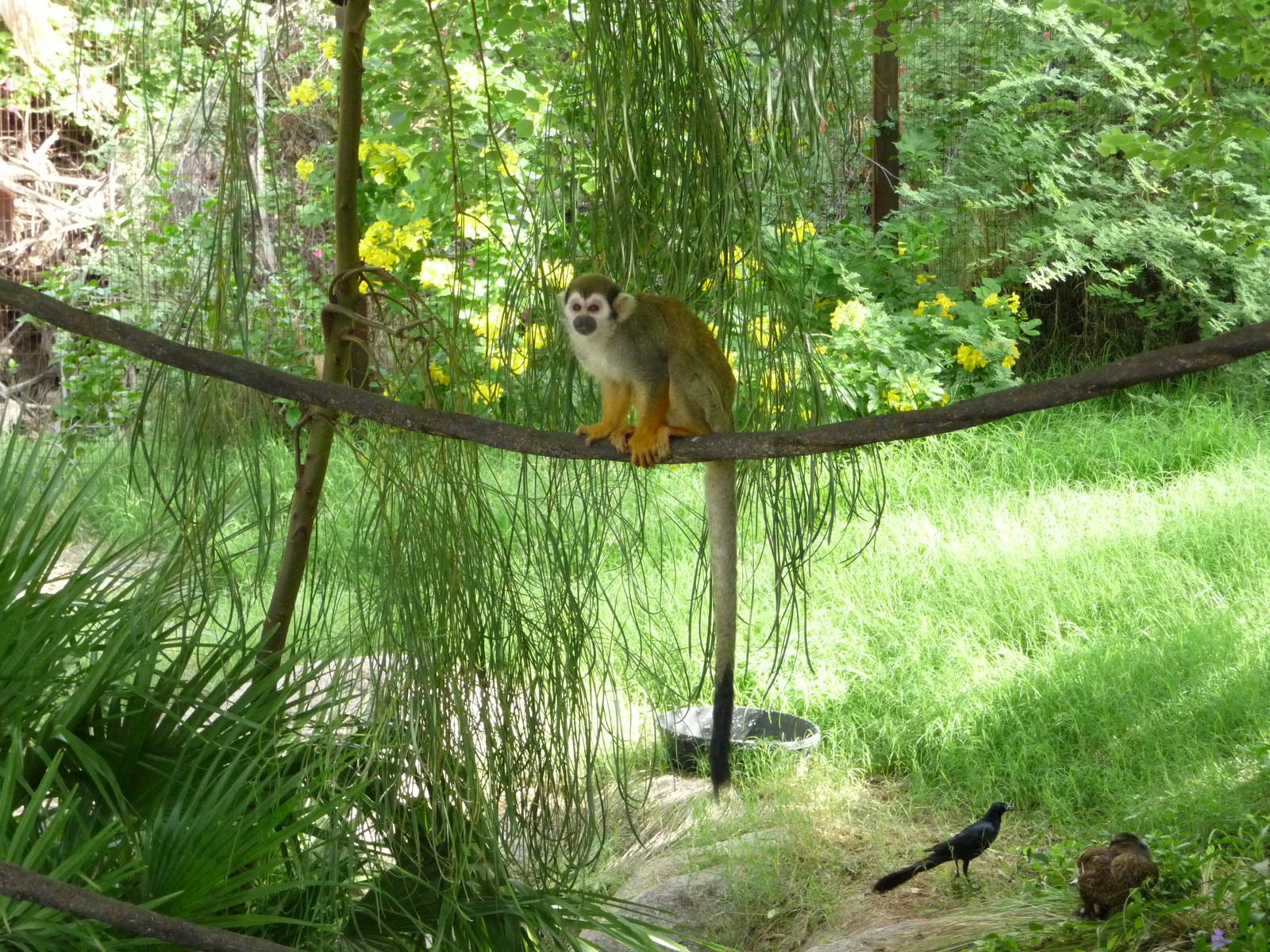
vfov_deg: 11.6
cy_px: 476
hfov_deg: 15.4
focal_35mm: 128
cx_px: 635
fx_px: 4696
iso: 400
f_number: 4.7
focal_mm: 21.8
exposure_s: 1/100
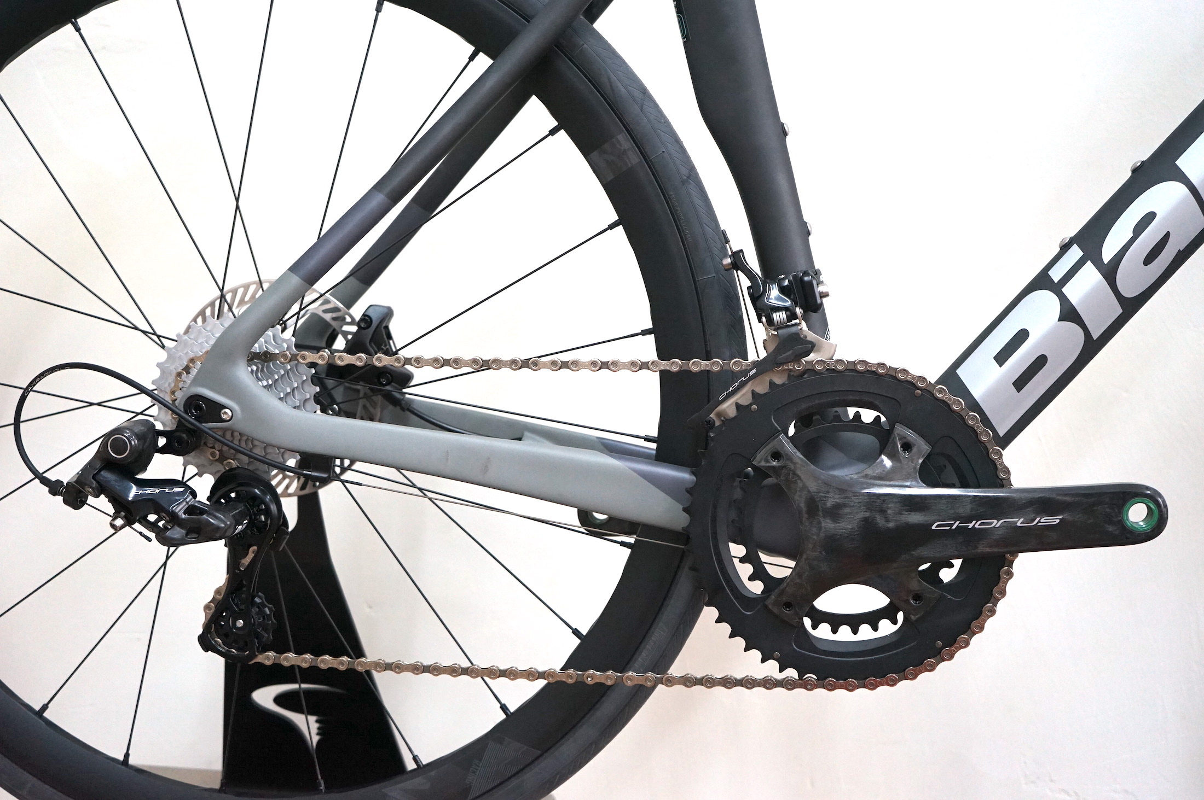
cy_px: 400
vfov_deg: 32.6
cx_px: 602
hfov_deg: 47.4
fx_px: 1370
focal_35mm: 41
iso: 2000
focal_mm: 41
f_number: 4.5
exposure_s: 1/160
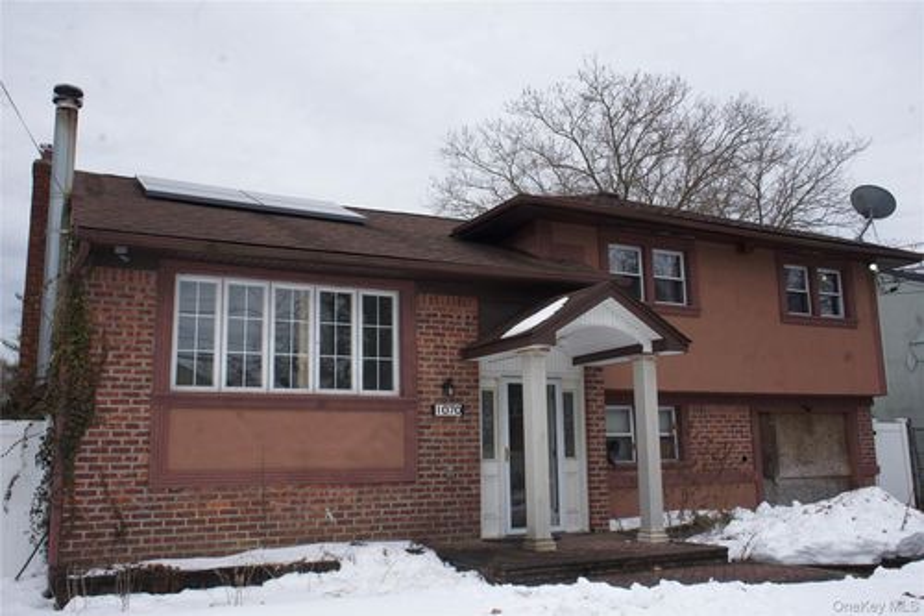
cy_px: 308
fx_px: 821
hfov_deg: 58.7
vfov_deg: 41.1
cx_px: 462
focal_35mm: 32
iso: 100
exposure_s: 1/100
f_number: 9
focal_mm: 32
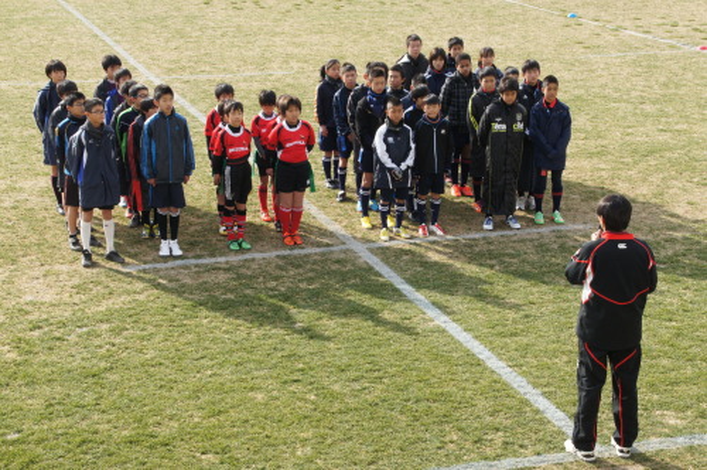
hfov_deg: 28.7
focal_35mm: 70
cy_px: 235
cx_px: 354
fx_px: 1383
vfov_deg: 19.3
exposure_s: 1/160
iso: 400
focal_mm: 47
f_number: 14
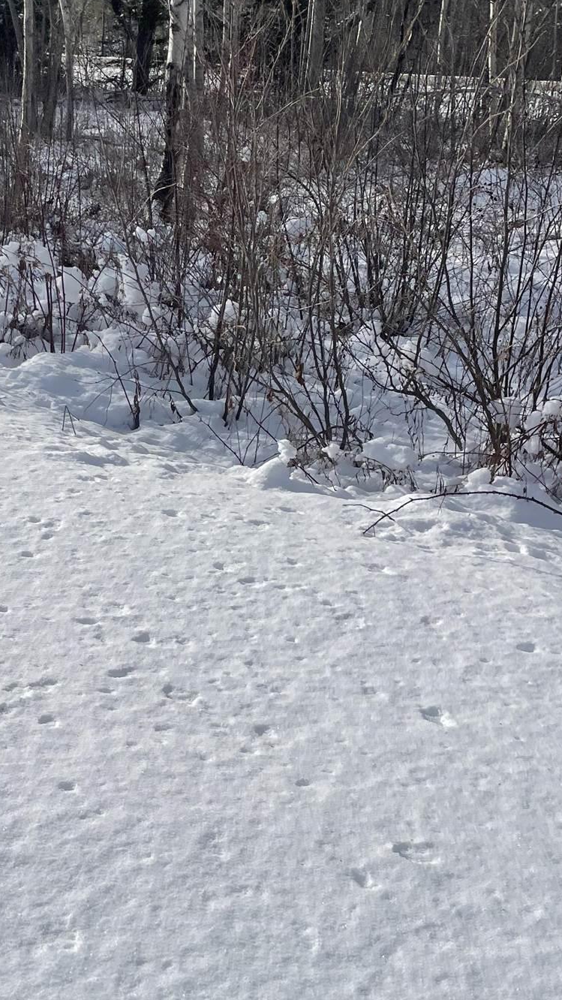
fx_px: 1298
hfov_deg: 24.1
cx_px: 113
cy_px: 521
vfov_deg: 42.1
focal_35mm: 49
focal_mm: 4.2
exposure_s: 1/9804
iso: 32
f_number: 1.6
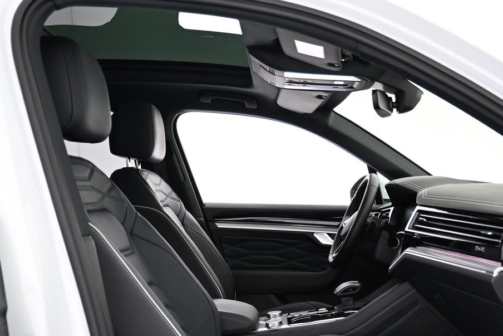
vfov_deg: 29.9
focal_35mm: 43
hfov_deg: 44.7
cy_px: 299
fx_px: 601
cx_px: 340
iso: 1600
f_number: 3.5
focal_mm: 16
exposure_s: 1/40
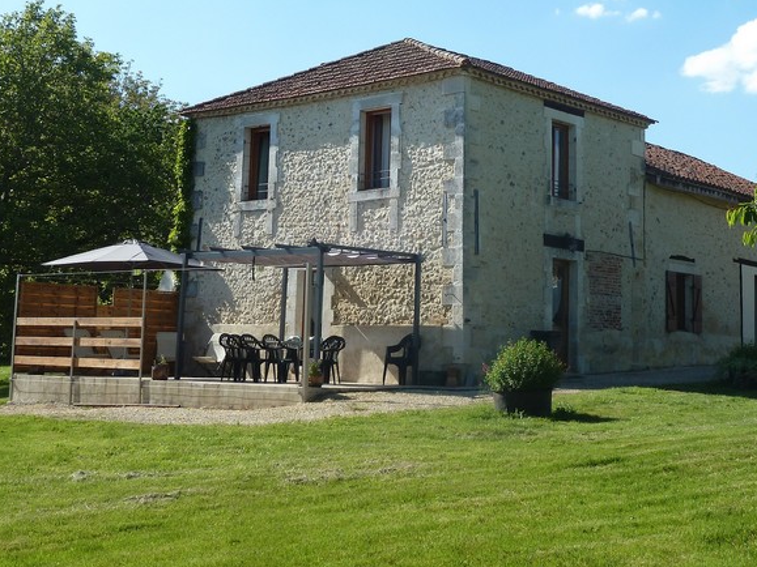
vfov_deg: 25.1
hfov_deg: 33.1
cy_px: 191
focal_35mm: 58
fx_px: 1268
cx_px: 475
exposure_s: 1/400
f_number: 4
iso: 80
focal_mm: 6.9
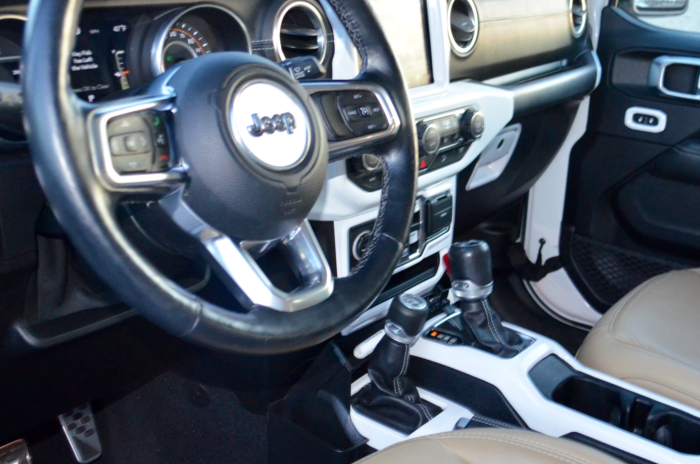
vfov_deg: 31.7
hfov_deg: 46.4
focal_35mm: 42
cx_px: 392
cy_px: 199
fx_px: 815
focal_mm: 18
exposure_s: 1/60
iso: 1800
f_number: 3.5
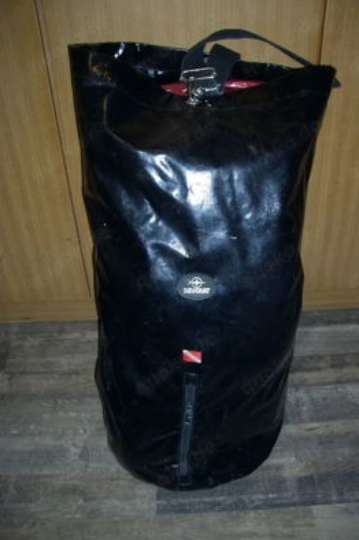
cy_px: 271
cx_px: 203
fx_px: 554
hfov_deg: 35.8
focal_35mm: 37
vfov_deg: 51.9
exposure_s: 1/60
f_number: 2.6
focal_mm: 5.8
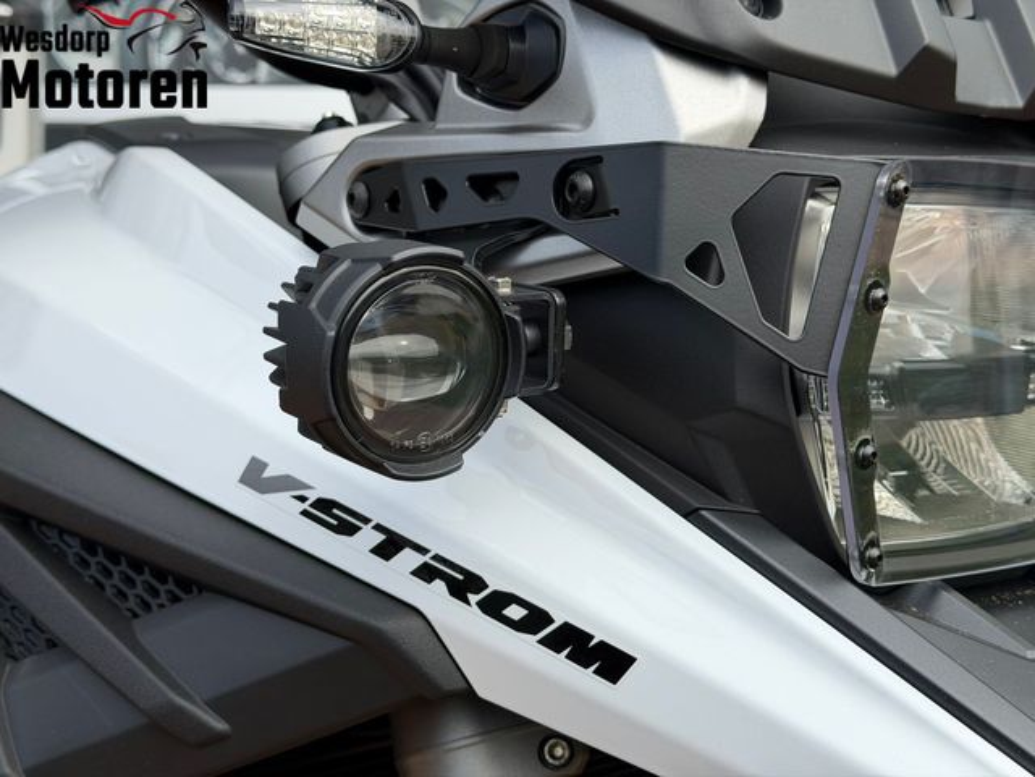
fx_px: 1435
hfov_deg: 39.7
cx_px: 518
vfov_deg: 30.3
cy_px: 388
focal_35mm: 48
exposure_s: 1/3096
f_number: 1.78
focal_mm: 6.76
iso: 64
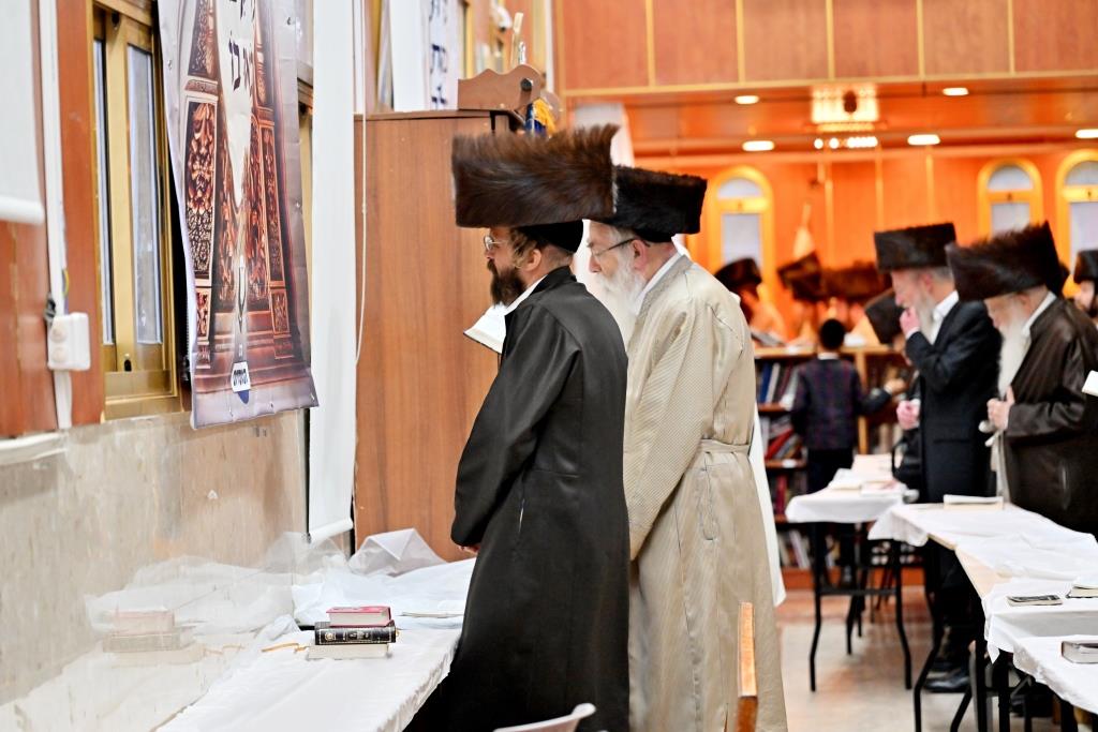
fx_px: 3355
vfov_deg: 12.5
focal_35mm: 110
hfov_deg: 18.6
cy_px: 366
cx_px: 549
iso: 1600
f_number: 4
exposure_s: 1/125
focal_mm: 110
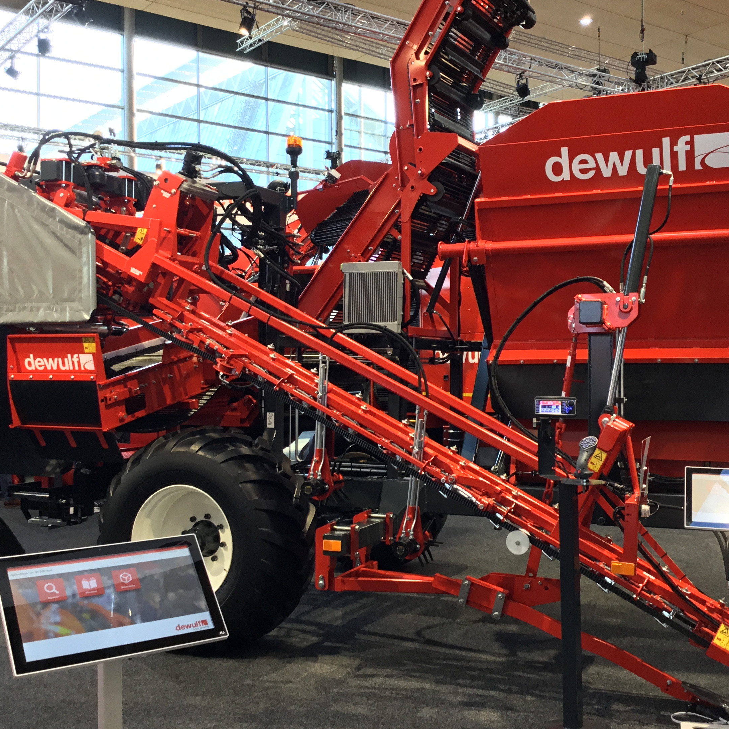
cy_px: 362
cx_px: 404
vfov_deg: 40.9
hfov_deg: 40.9
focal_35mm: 41
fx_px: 977
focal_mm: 3.3
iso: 40
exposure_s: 1/30
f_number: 2.4
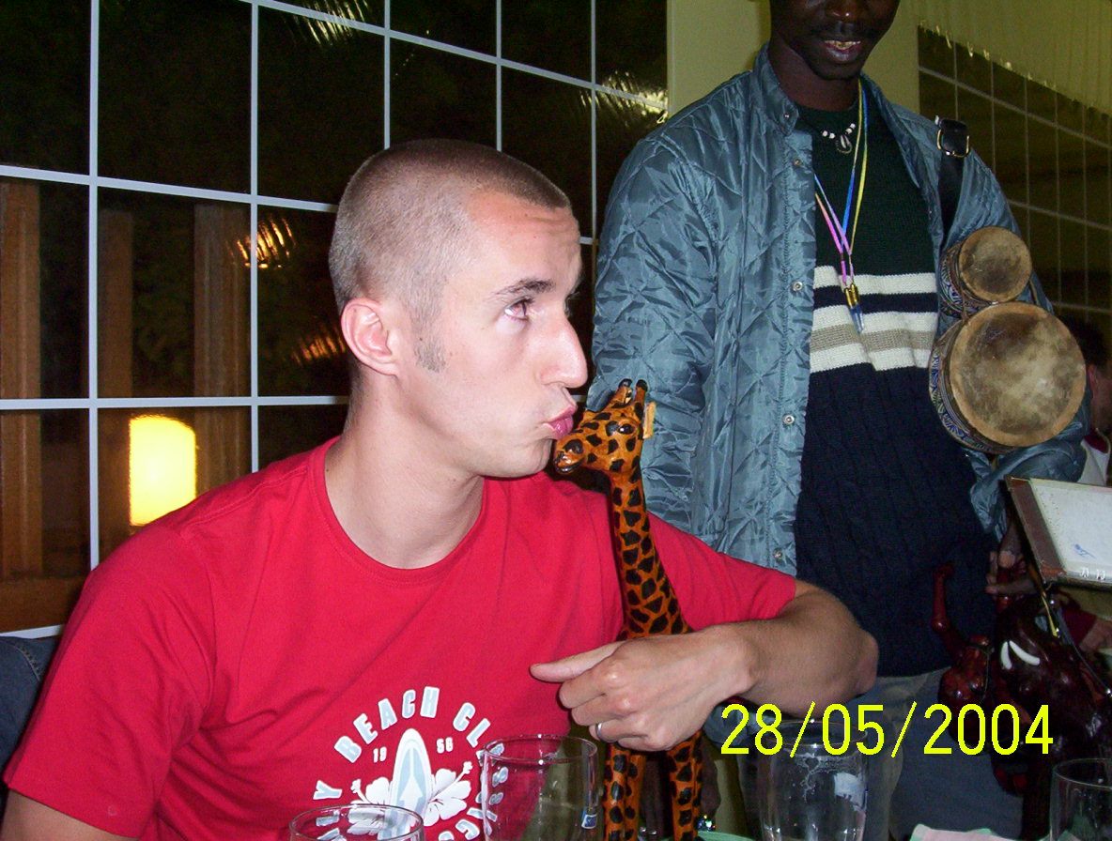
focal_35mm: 54
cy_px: 420
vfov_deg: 27.2
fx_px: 1740
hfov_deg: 35.4
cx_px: 556
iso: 140
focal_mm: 7.1
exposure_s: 1/69.5
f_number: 2.97
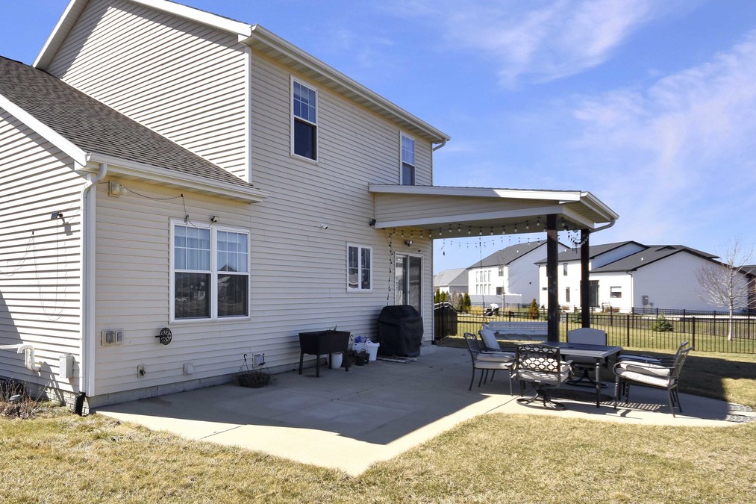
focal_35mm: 24
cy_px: 290
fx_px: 504
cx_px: 169
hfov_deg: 67.9
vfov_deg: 52.9
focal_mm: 10
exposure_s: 1/250
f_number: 8
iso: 100
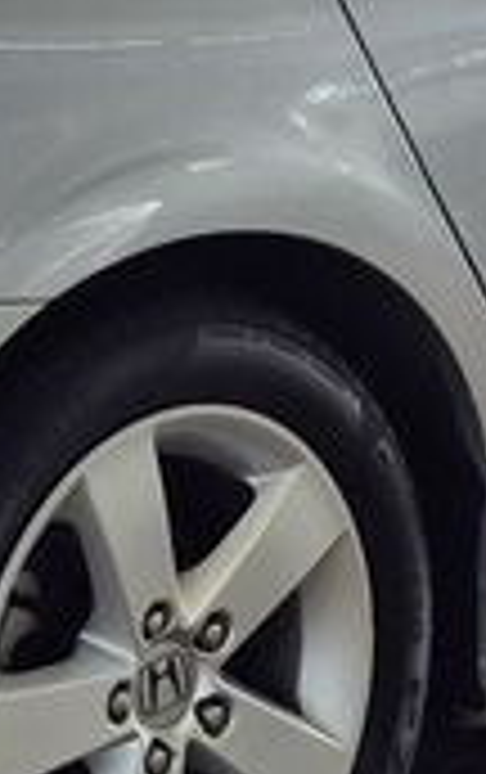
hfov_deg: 9.0
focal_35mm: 145
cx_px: -54
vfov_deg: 14.3
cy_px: 176
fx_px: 3063
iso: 25
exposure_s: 1/413
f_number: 1.8
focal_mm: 5.4
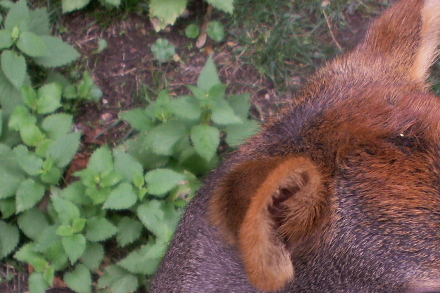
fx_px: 770
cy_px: 221
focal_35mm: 63
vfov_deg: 21.4
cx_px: 333
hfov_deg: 31.3
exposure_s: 1/50
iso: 50
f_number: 2.8
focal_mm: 5.9
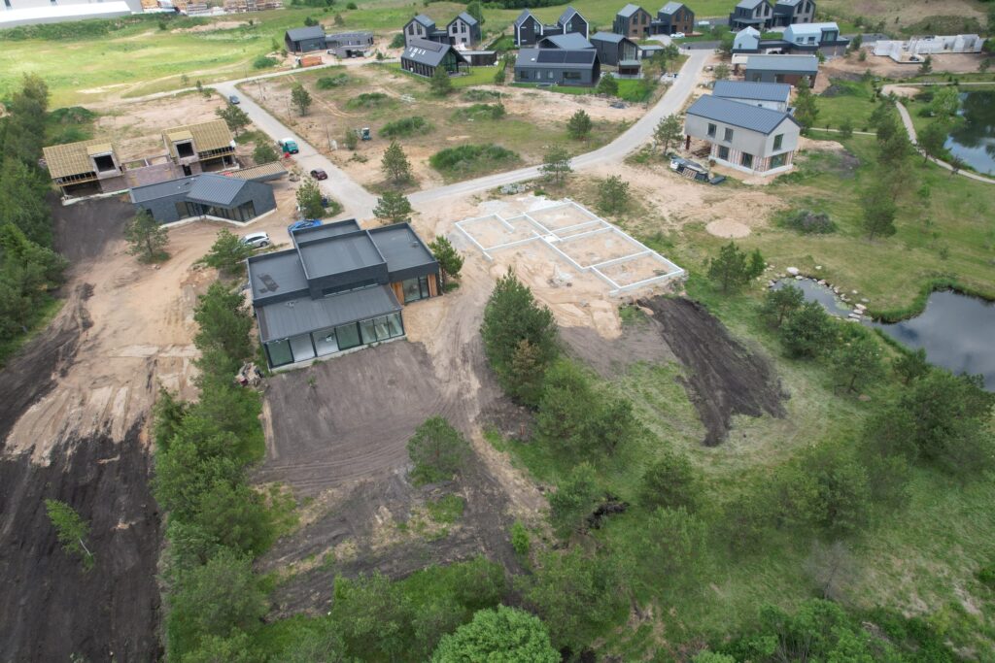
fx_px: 608
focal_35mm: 22
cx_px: 498
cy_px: 332
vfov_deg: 57.2
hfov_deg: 78.6
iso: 100
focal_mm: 8.38
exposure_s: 1/640
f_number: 2.8
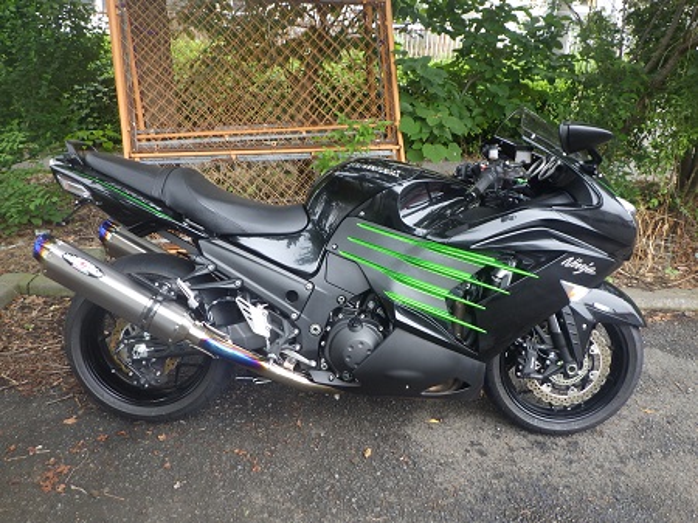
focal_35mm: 28
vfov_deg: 49.7
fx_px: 564
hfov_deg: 63.5
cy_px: 262
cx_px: 349
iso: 125
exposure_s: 1/125
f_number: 3.5
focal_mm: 5
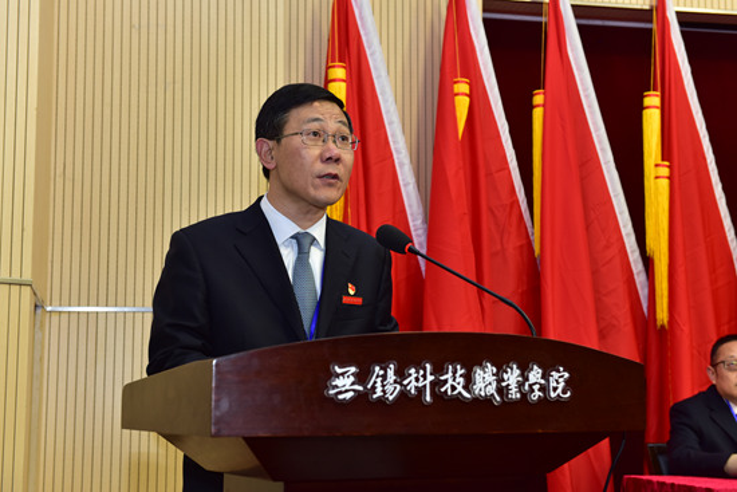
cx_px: 368
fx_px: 1188
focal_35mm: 58
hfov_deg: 34.5
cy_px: 246
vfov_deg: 23.4
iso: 640
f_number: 6.3
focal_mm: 58
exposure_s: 1/50
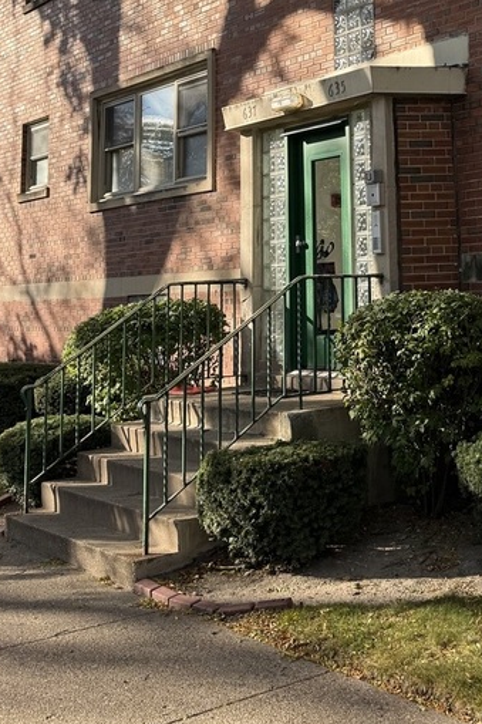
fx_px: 1065
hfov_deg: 24.9
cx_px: 419
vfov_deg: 35.4
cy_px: 74
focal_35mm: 53
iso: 80
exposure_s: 1/1192
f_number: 1.78
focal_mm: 6.76
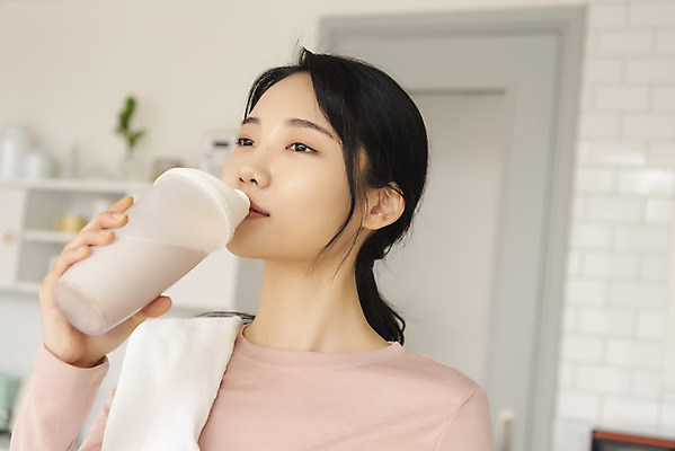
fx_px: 975
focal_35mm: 52
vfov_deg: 26.0
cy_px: 226
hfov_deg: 38.2
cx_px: 338
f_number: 4
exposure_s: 1/200
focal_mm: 52
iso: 400
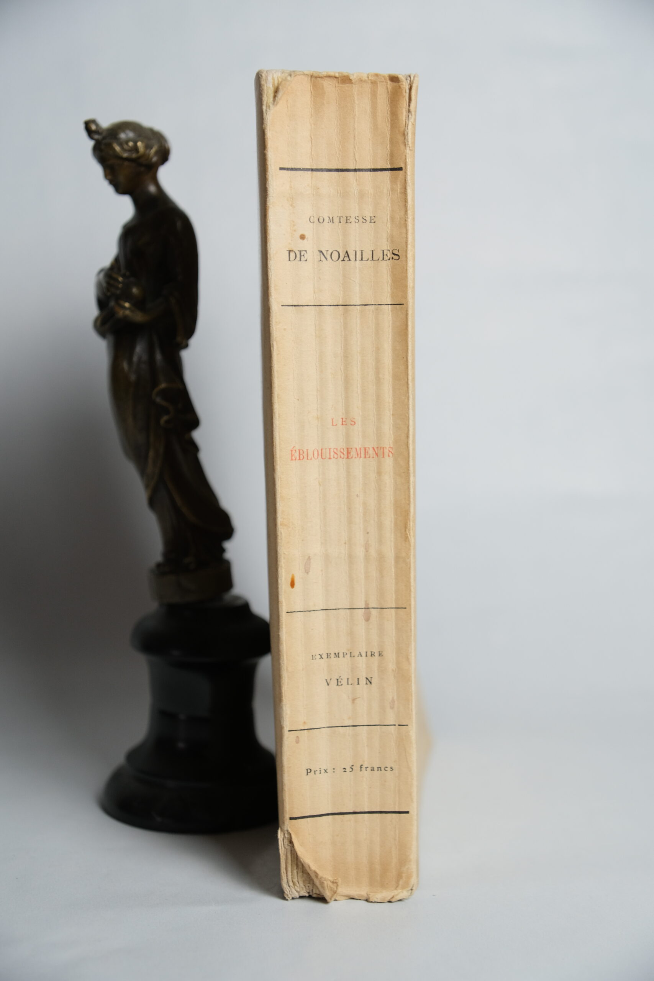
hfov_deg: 28.1
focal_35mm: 48
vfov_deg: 41.1
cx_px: 327
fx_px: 1308
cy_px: 490
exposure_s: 1/100
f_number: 4
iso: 400
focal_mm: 32.1
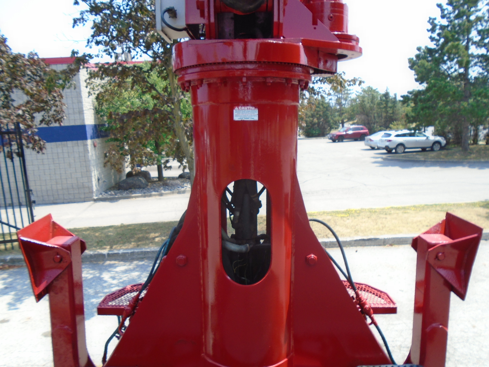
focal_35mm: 26
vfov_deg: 53.1
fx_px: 367
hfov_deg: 67.3
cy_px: 184
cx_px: 244
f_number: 3.2
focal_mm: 4.6
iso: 100
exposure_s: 1/400
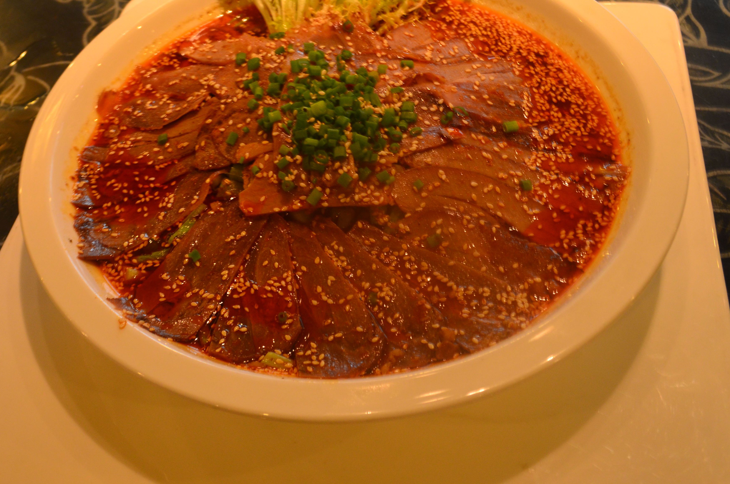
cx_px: 263
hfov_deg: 46.0
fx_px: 850
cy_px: 156
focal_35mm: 42
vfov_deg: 31.5
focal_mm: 20
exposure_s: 1/15
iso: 560
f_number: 8
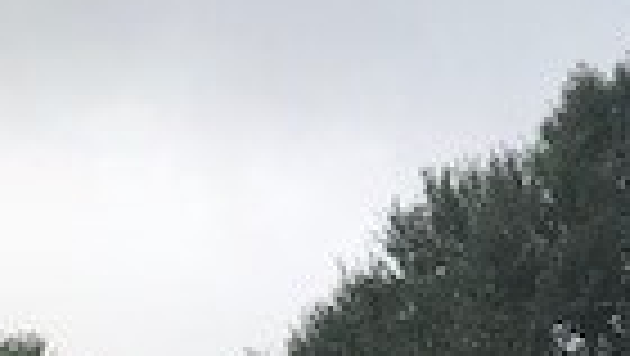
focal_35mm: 139
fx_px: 2324
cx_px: 504
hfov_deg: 15.3
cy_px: 1212
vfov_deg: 7.3
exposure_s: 1/863
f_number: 1.8
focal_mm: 3.99
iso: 20
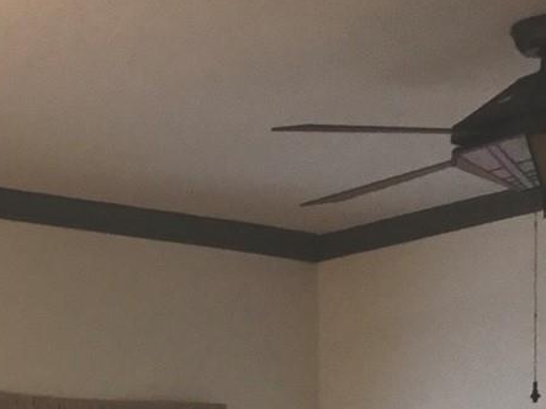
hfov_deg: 15.6
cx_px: -367
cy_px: 696
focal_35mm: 112
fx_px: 1766
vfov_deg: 12.3
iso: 64
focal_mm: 3.3
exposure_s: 1/30
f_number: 2.4
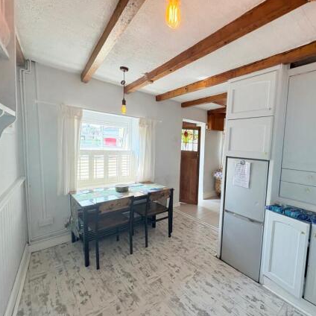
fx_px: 176
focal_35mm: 17
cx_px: 202
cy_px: 160
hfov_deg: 82.0
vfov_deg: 84.0
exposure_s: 1/111
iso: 80
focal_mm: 2.22
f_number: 2.2
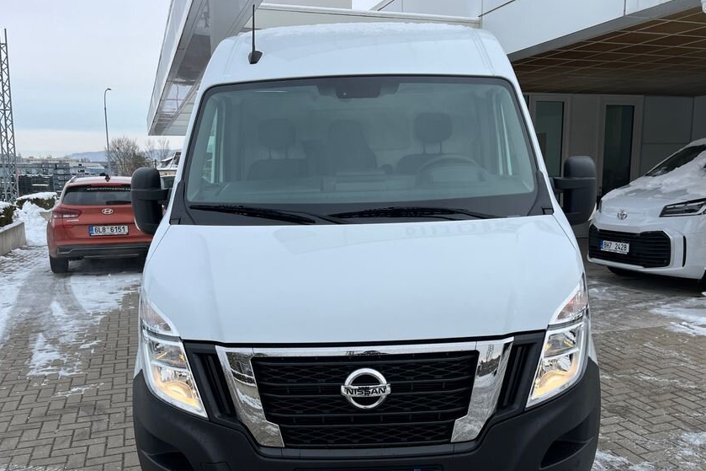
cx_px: 360
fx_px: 647
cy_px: 286
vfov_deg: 39.8
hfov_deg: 57.2
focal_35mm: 33
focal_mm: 5.1
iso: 50
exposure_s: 1/1802
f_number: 1.6
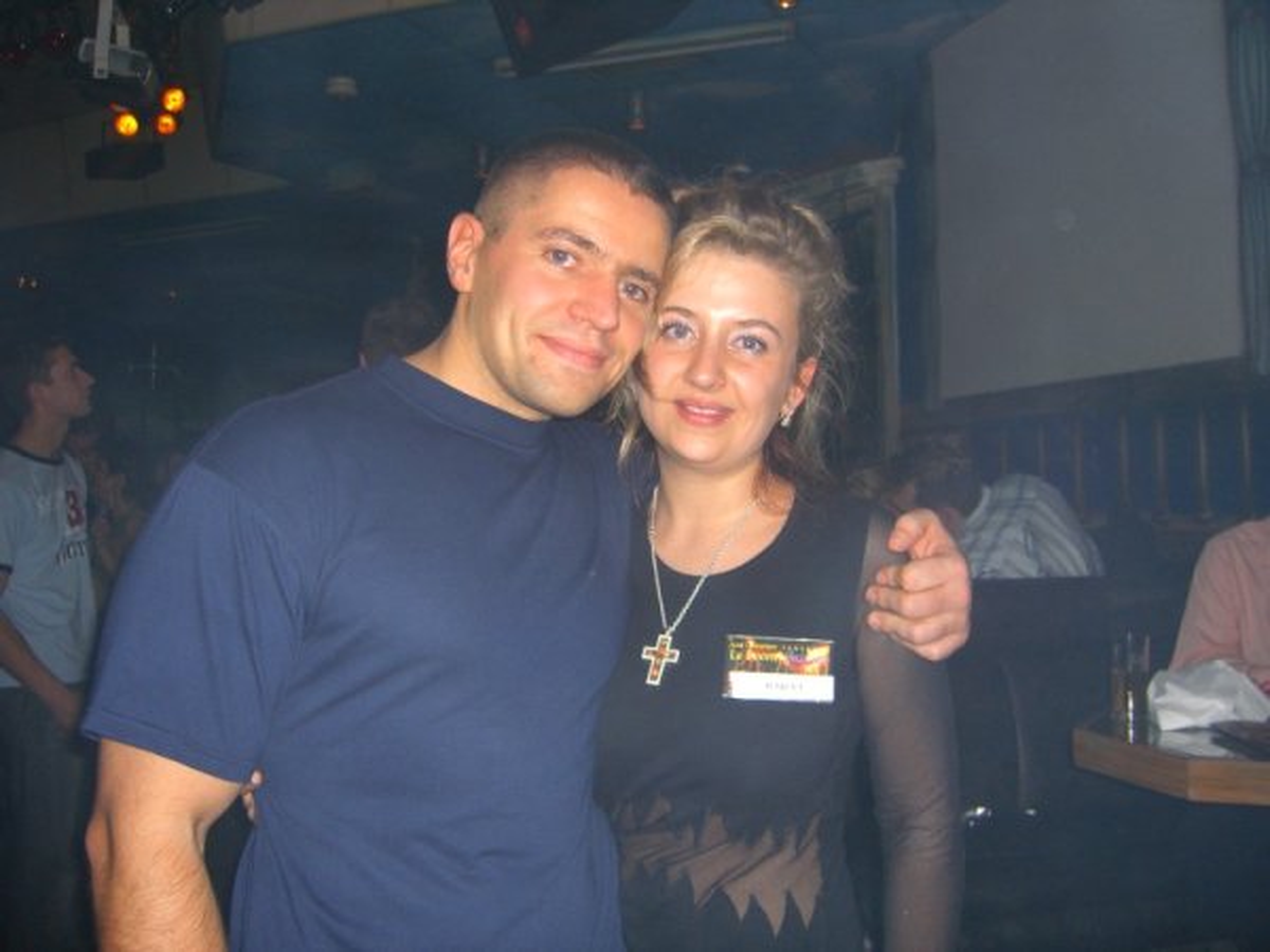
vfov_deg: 37.7
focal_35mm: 38
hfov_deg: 49.0
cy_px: 476
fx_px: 1394
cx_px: 635
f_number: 2.8
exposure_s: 1/60
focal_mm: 7.9
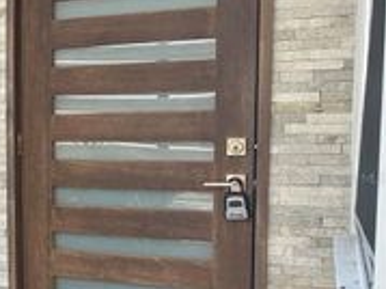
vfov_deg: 21.9
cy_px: 178
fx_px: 747
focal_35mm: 67
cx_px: -151
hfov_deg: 24.3
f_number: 1.78
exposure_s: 1/699
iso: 80
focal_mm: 6.86
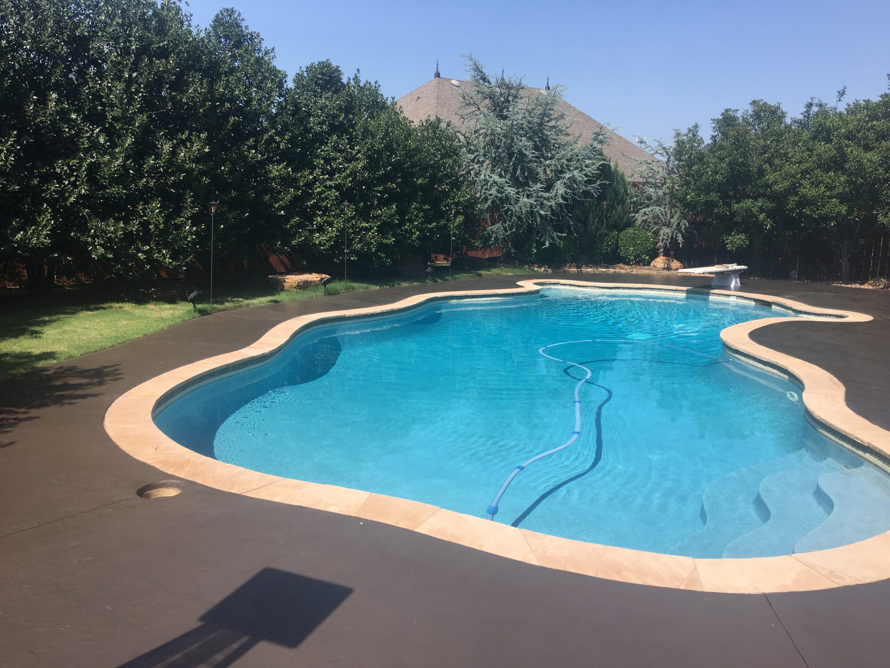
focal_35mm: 29
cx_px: 445
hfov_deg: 61.7
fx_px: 746
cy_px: 334
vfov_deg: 48.2
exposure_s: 1/1350
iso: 25
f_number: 2.2
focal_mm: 4.15
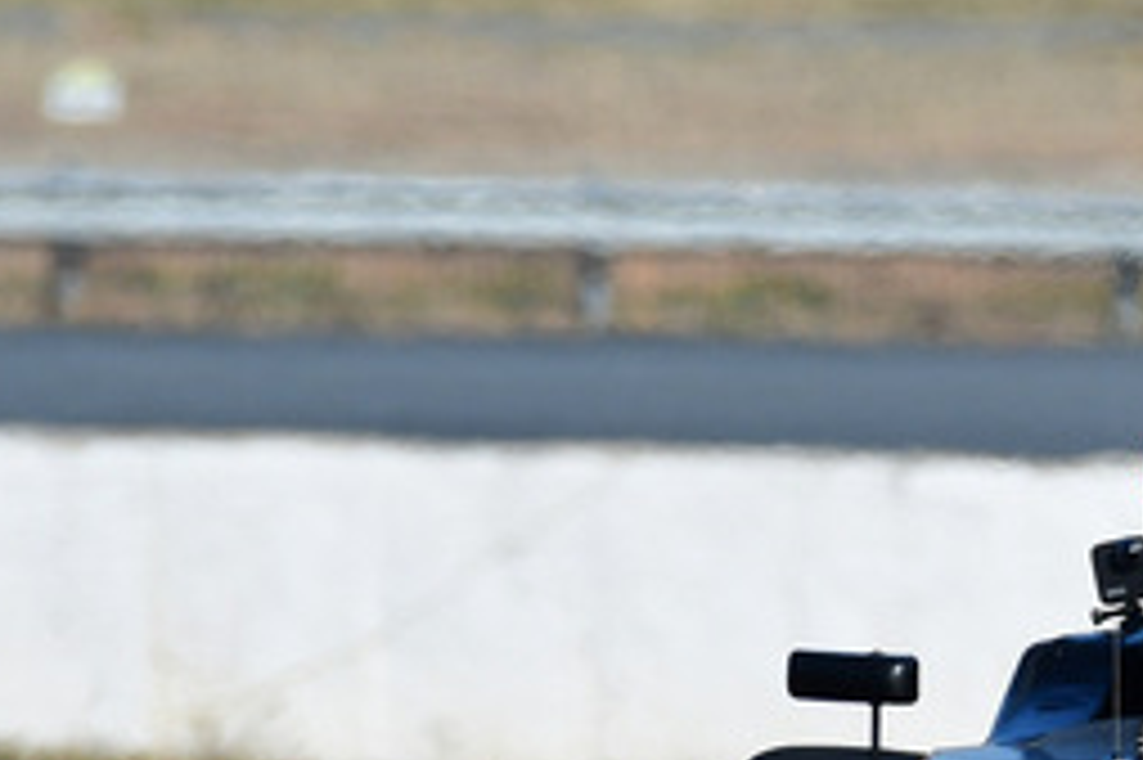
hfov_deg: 0.9
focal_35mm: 2267
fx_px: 71928
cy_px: 335
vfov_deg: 0.6
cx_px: 1089
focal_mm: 480
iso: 320
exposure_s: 1/640
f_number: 10
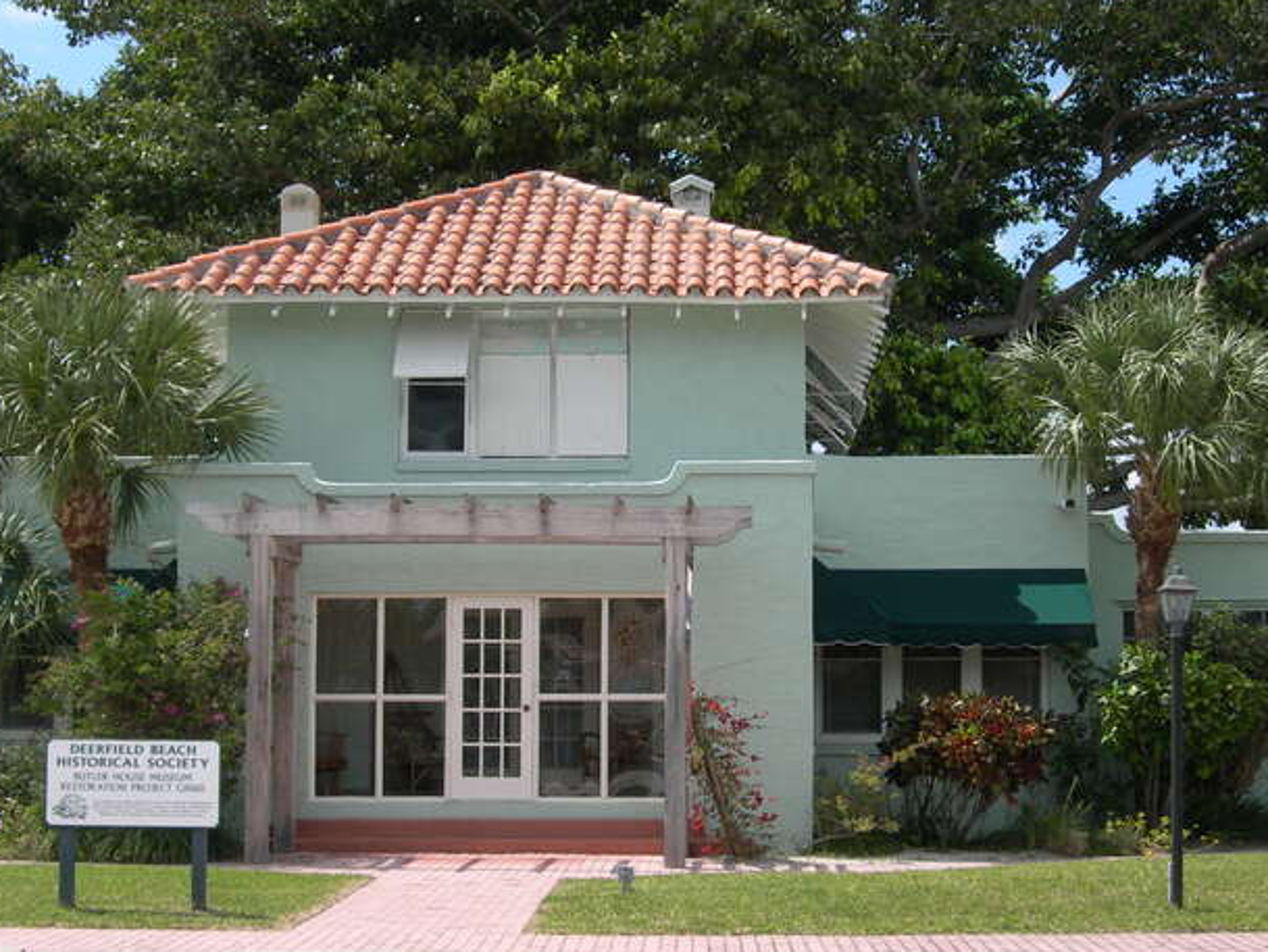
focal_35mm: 67
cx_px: 635
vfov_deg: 21.9
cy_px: 521
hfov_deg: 29.0
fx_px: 2455
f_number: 5.4
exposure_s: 1/400
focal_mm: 10.6
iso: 50
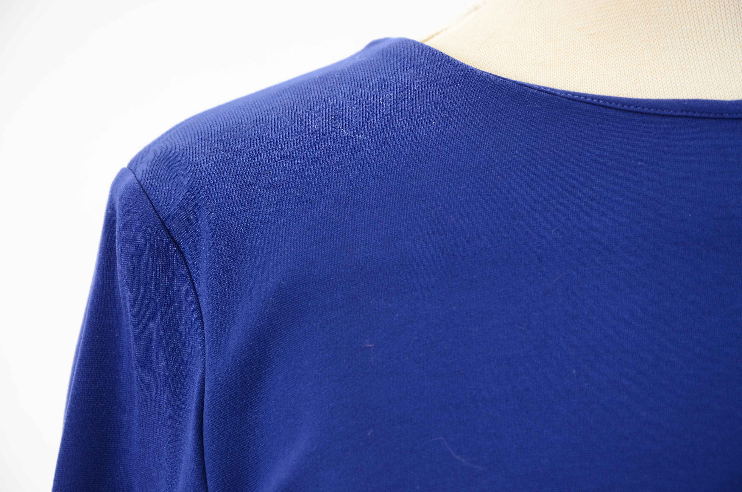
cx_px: 371
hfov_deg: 13.1
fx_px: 3240
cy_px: 246
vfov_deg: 8.7
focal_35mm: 158
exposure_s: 1/80
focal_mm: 105
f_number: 7.1
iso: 160
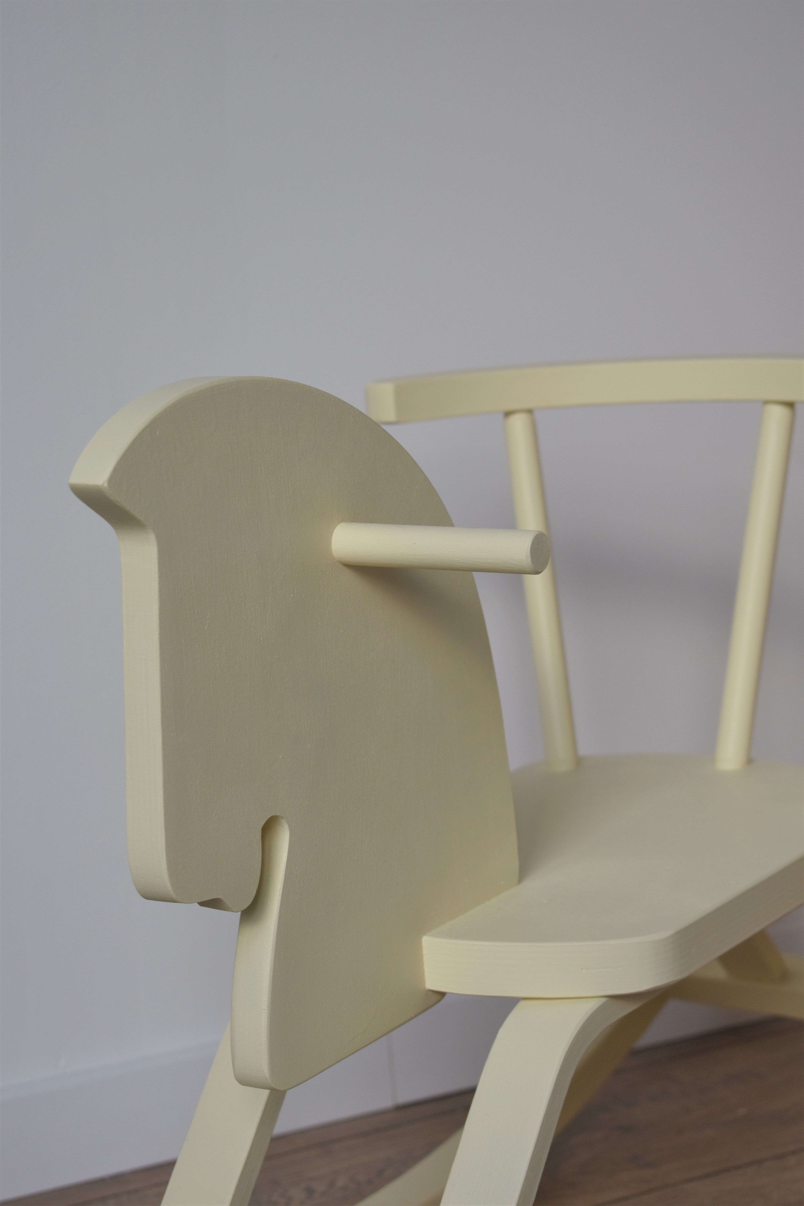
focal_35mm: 82
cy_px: 603
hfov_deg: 16.6
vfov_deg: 24.6
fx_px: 2764
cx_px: 402
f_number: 5.6
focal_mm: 55
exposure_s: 1/100
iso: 320
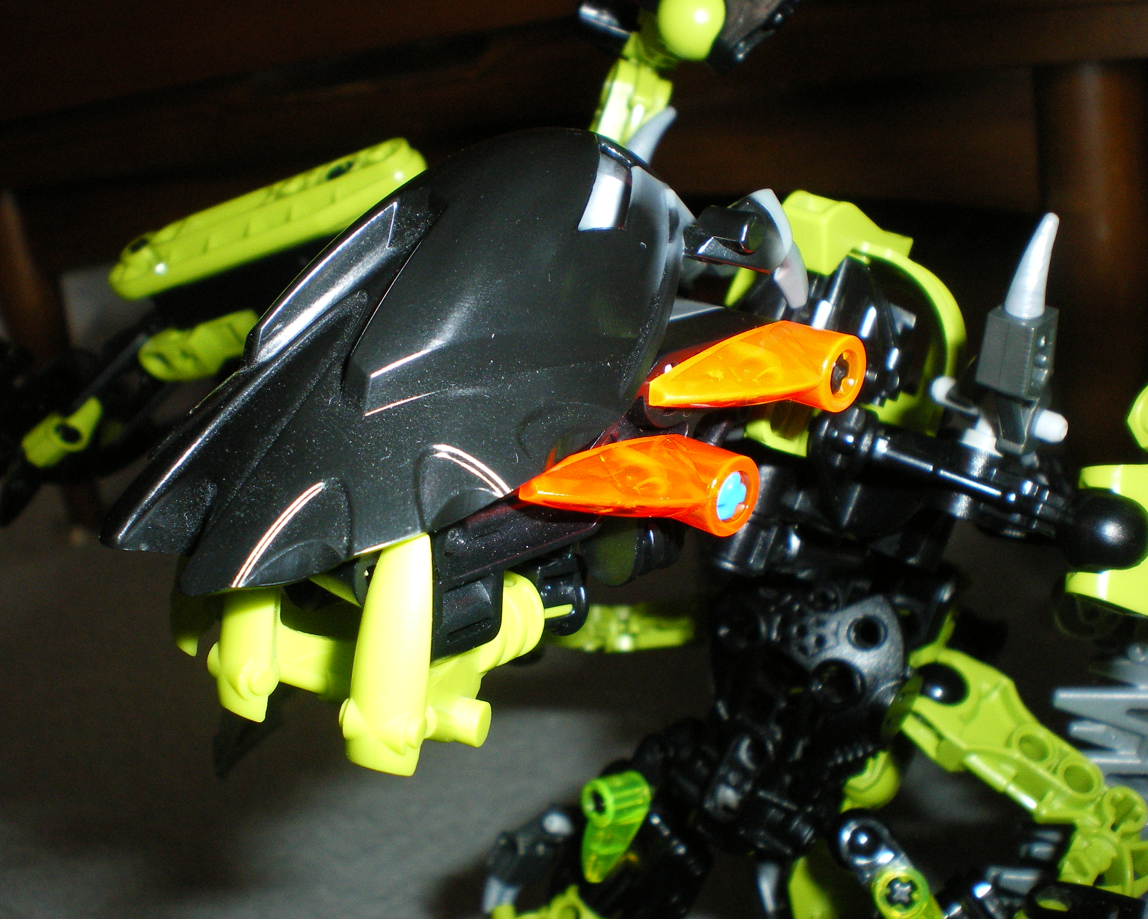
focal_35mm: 38
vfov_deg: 39.2
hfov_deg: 47.9
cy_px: 463
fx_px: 1291
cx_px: 544
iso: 250
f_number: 4.6
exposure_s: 1/50
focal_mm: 6.3
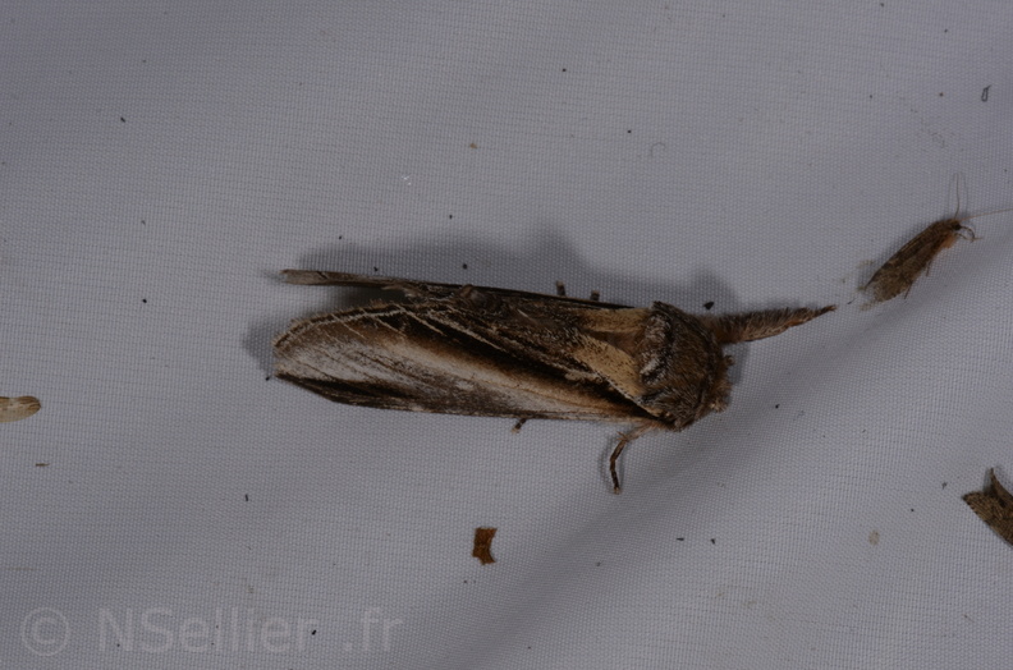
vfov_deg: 10.7
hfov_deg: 16.1
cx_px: 506
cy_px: 335
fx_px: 3579
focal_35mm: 128
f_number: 32
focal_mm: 85
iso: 100
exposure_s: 1/60
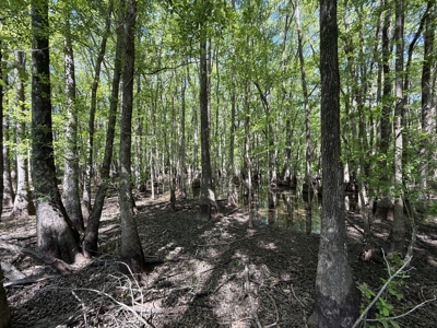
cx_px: 218
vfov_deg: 85.7
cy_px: 164
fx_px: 177
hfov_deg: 102.1
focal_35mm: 14
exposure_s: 1/111
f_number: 2.2
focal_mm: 2.22
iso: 50
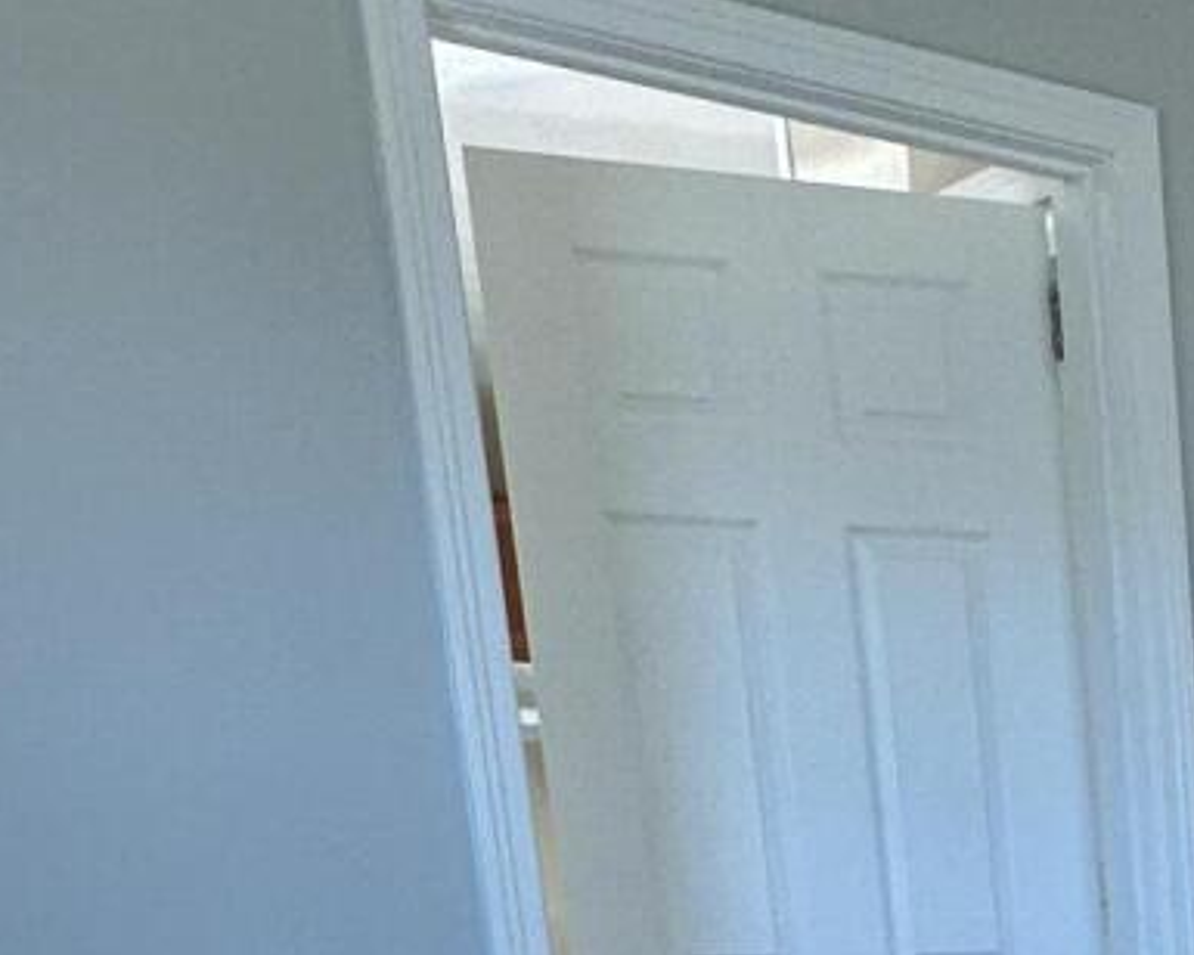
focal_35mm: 71
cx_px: 1802
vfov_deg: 18.1
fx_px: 2509
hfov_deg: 22.1
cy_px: 1606
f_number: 2.2
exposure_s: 1/99
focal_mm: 2.22
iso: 80
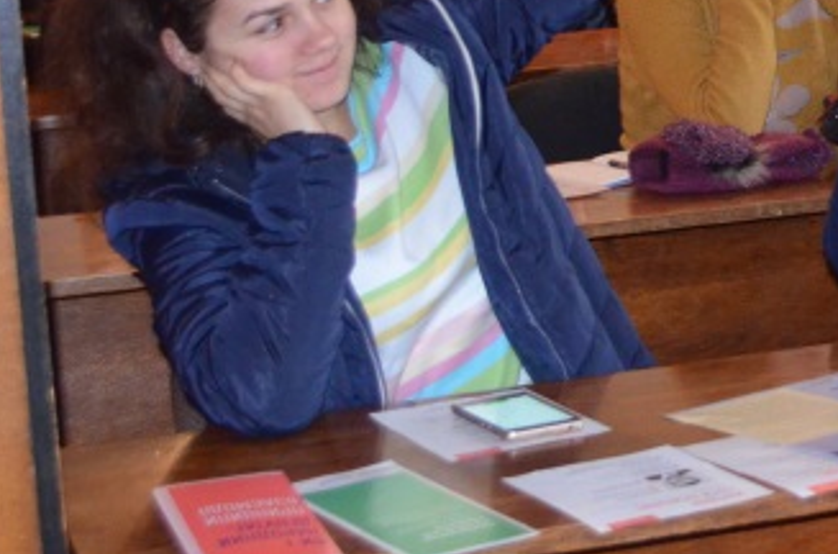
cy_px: -195
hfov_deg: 14.0
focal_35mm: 141
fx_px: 3273
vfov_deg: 9.5
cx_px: 1130
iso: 2500
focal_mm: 30
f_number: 4.5
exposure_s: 1/60
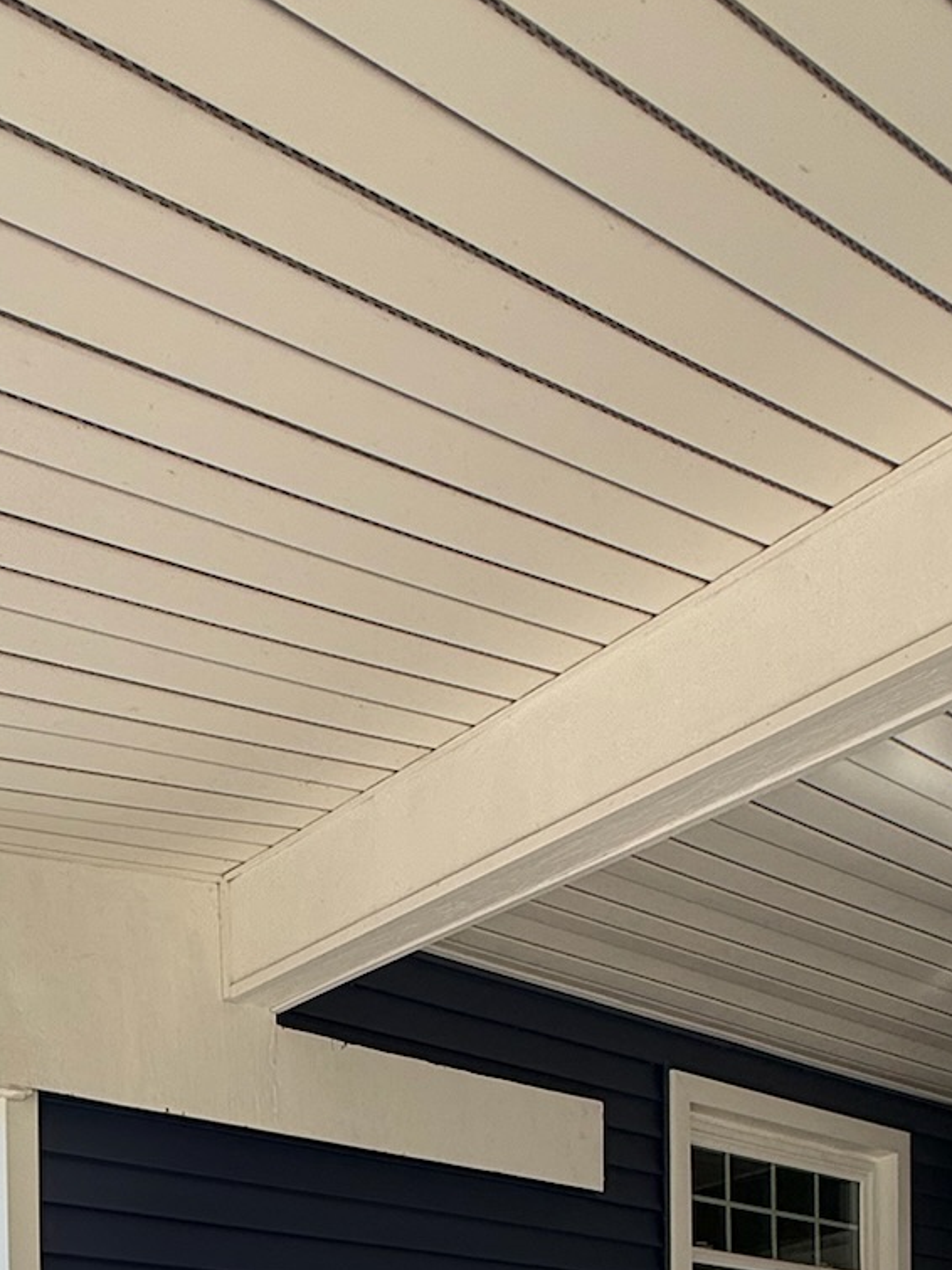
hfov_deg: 35.0
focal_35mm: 38
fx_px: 1394
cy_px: 1546
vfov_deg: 36.8
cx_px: 54
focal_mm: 2.22
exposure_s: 1/734
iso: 50
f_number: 2.2
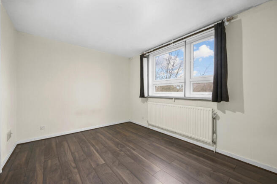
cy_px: 92
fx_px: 108
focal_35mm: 14
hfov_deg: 104.3
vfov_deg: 81.1
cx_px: 138
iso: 200
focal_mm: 14
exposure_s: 1.6
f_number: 16
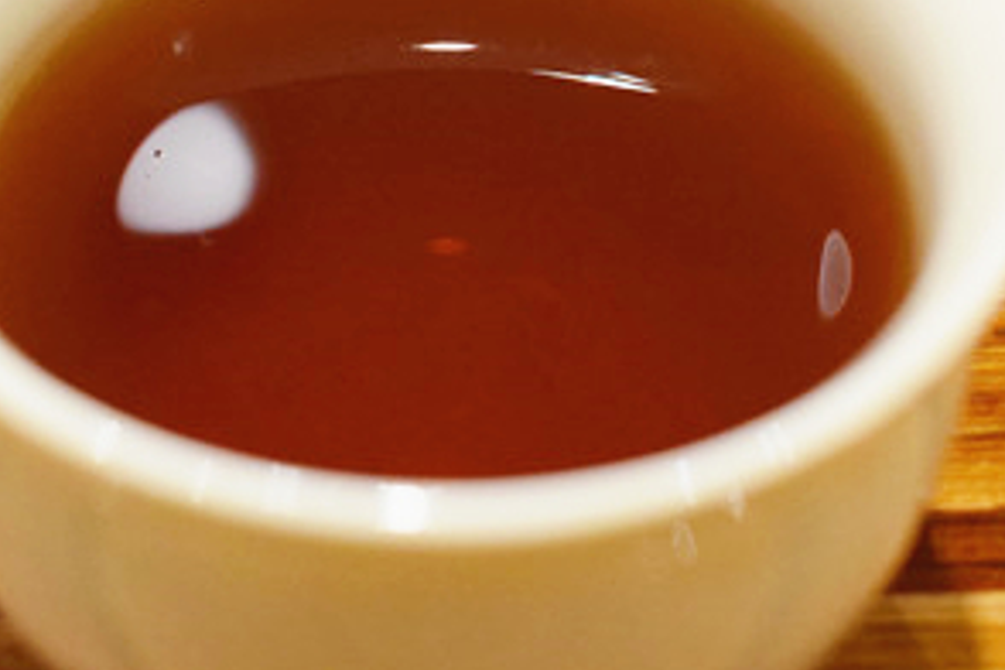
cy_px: 44
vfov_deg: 10.5
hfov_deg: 15.8
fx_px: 3629
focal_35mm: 130
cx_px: 475
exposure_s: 1/350
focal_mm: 34
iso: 3200
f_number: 4.5
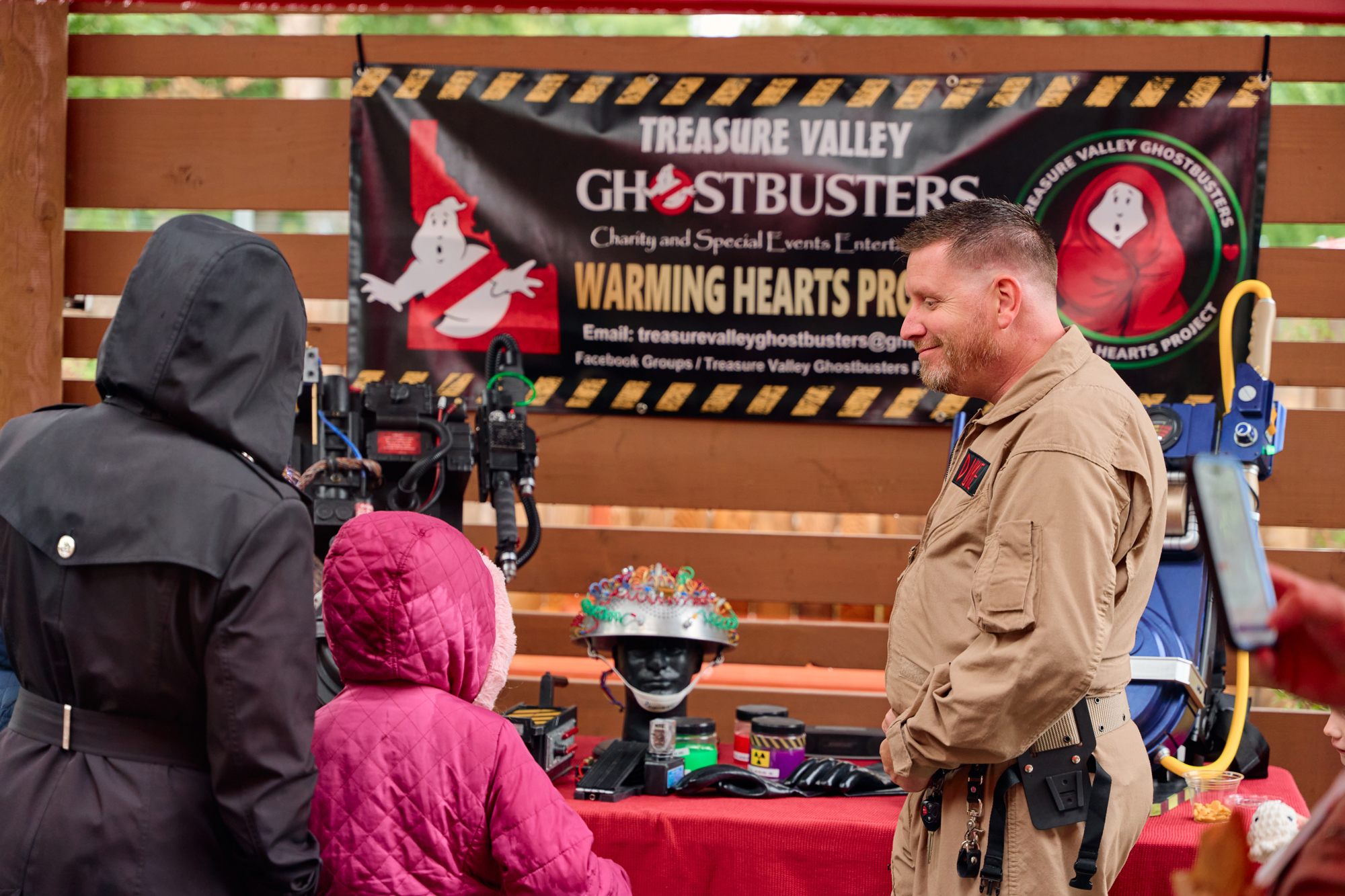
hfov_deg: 28.8
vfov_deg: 19.5
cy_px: 448
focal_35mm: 70
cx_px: 672
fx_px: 2615
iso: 800
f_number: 2.8
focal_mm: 70
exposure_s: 1/250
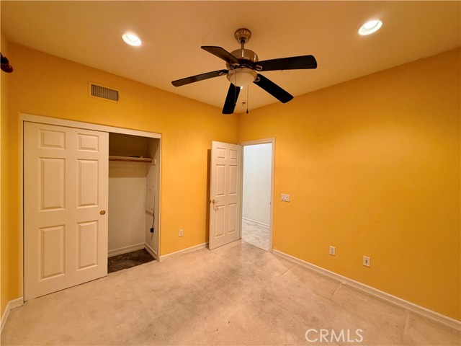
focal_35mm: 14
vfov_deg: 85.7
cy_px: 173
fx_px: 186
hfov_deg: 102.1
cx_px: 230
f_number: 2.2
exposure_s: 1/60
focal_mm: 2.22
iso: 250
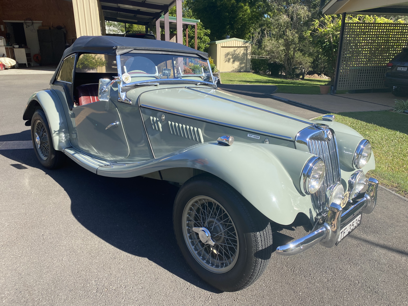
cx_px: 204
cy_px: 153
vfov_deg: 53.1
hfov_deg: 67.3
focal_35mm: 26
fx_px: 306
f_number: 1.8
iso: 32
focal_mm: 4.25
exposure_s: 1/1232
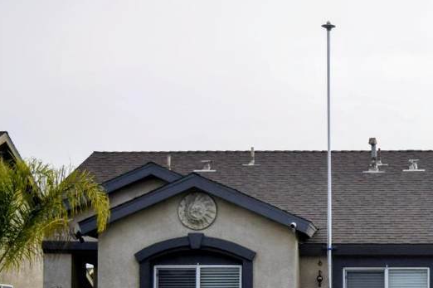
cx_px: 421
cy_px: 298
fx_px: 1238
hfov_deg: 19.3
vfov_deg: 13.1
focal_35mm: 103
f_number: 4.2
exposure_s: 1/2000
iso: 320
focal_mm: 28
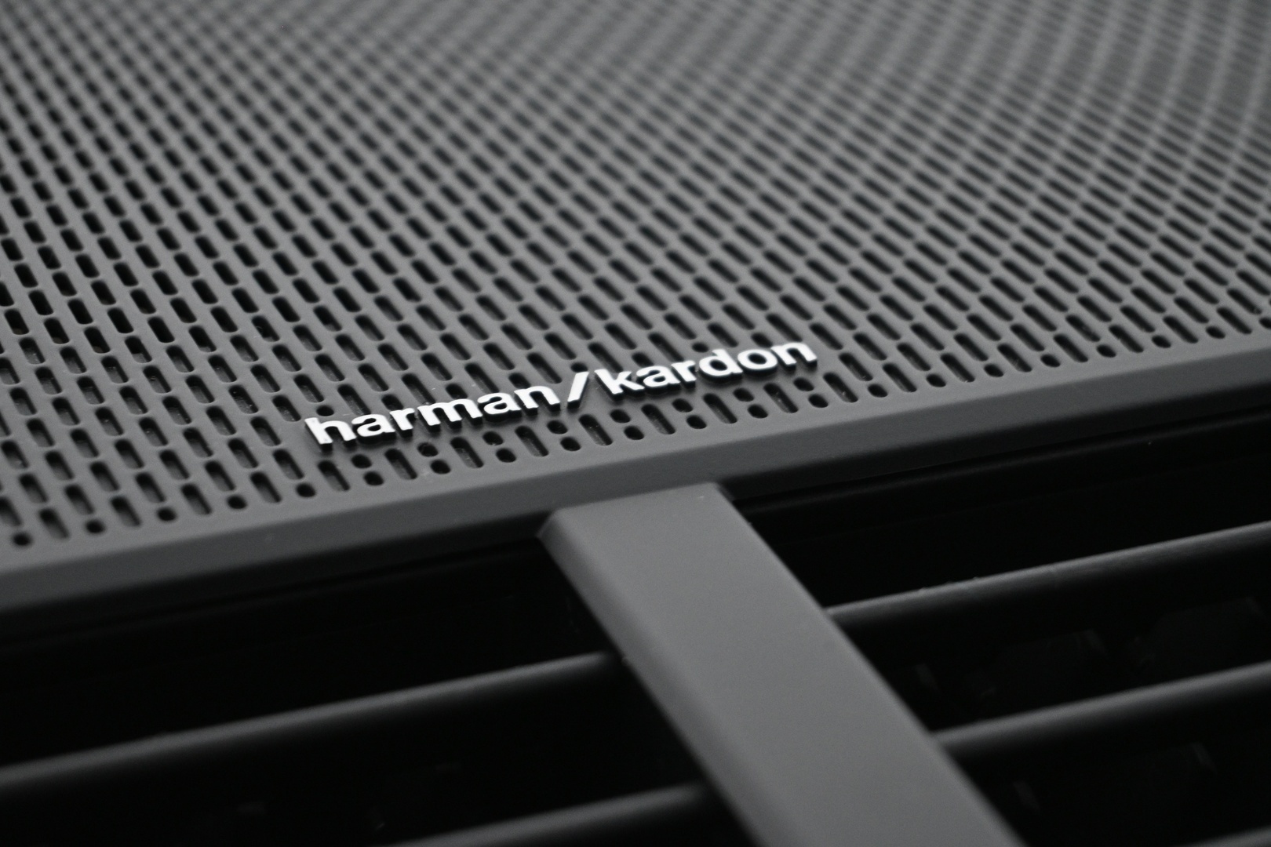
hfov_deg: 27.0
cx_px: 636
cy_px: 424
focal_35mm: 75
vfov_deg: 18.2
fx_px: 2648
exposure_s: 1/20
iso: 1600
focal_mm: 50
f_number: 6.3
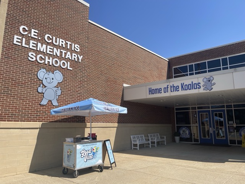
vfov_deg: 54.9
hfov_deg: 69.4
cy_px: 92
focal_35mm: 25
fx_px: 177
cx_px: 122
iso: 32
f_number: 1.6
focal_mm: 5.1
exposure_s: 1/4525
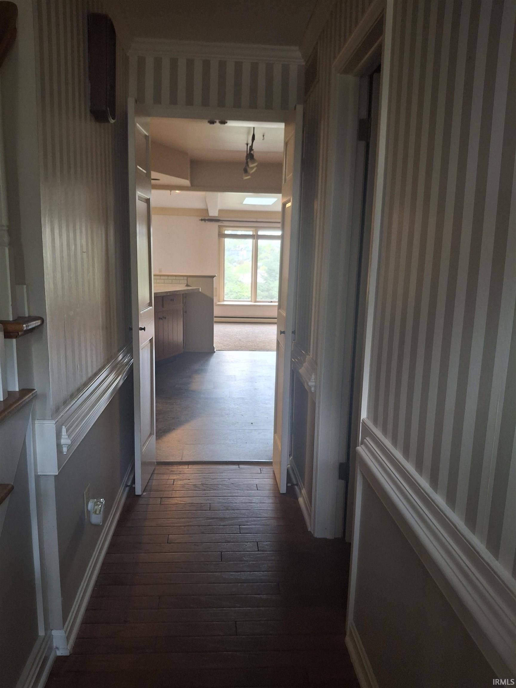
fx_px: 497
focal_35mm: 25
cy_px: 344
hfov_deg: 54.9
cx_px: 258
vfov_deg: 69.4
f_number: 1.8
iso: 250
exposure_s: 1/40
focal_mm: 4.69
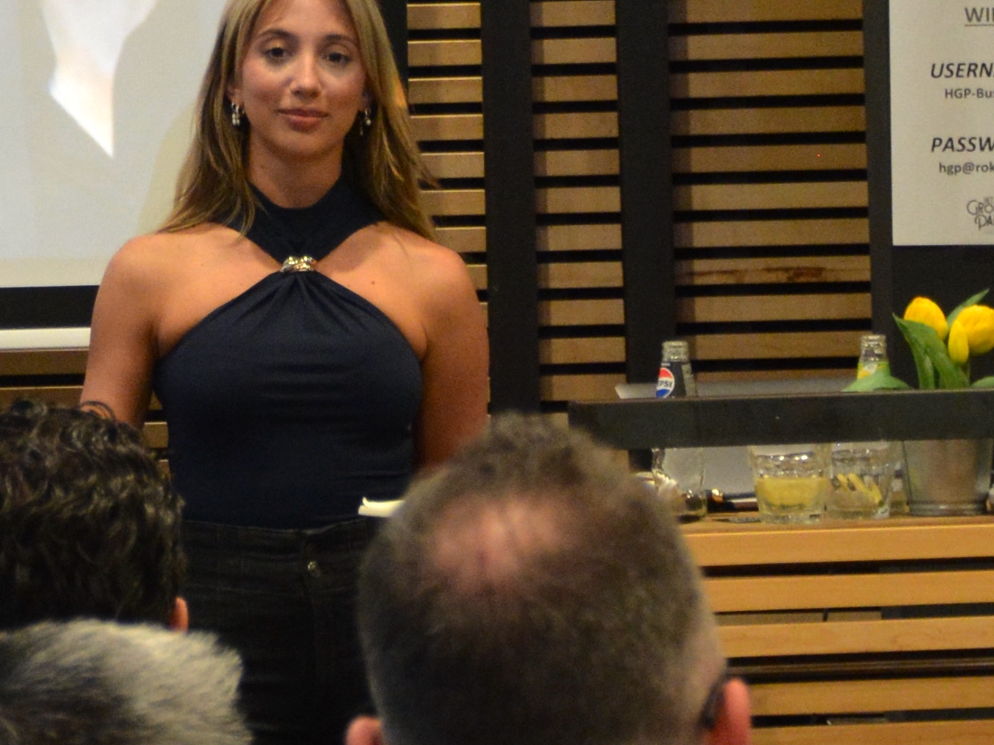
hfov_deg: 6.9
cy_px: -105
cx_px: 72
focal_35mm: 285
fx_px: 8183
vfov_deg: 5.2
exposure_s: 1/30
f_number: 4.5
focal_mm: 42
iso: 1100
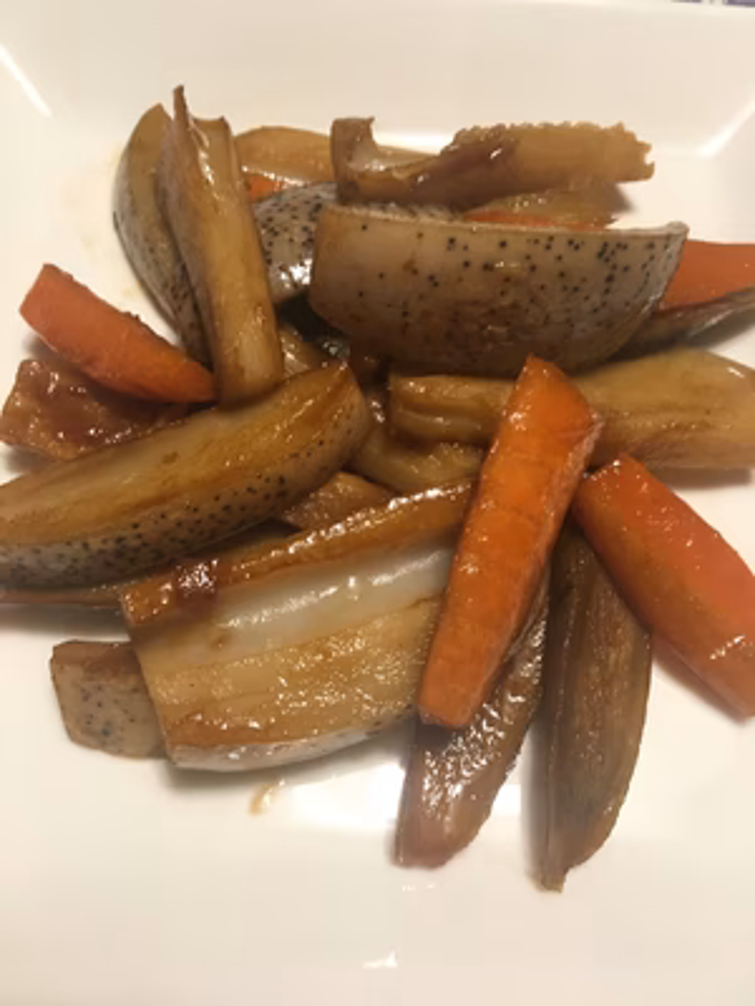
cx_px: 378
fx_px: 843
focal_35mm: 29
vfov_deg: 61.7
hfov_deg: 48.2
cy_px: 503
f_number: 2.2
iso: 100
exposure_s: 1/30
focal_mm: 4.15
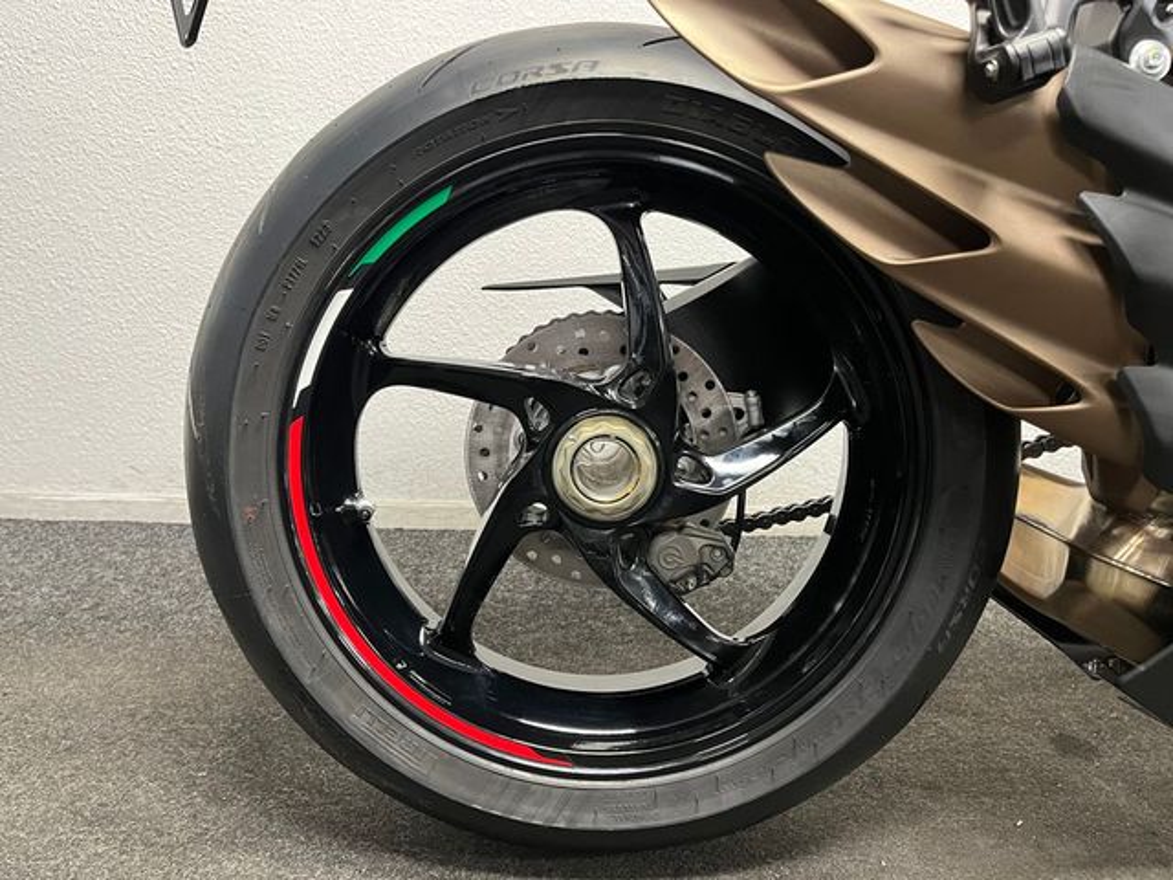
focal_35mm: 26
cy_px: 440
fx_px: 881
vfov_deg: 53.1
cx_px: 586
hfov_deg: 67.3
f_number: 1.6
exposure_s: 1/50
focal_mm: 5.1
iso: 400
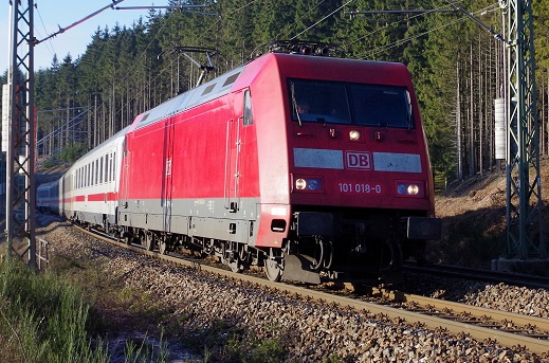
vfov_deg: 17.6
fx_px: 1171
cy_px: 139
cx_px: 288
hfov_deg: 26.4
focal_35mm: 77
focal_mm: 26.25
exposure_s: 1/1000
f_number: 5.6
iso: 800
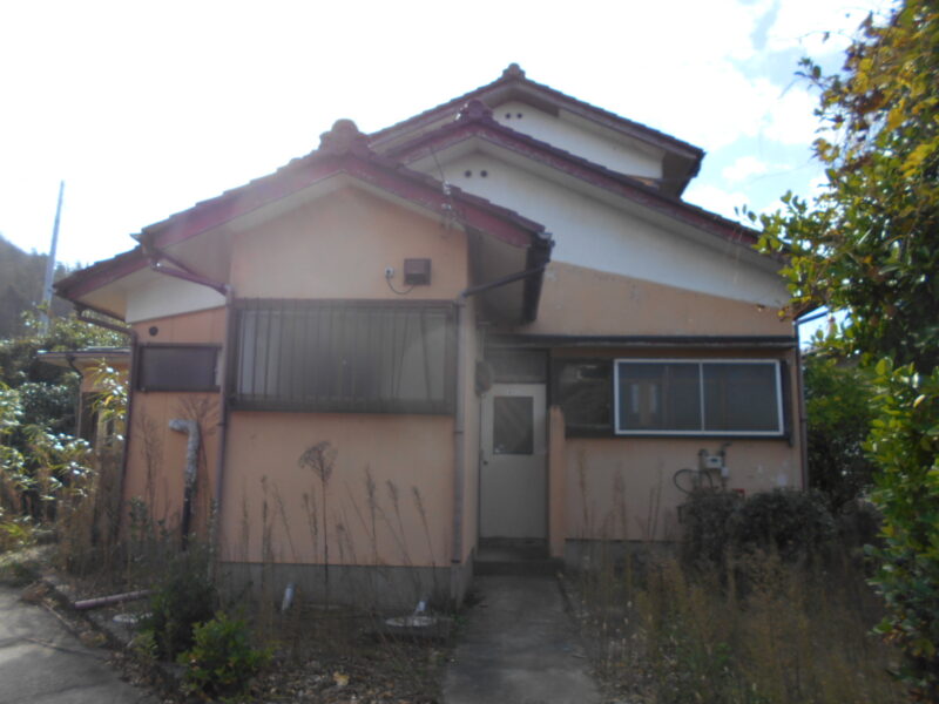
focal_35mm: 26
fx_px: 705
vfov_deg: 53.1
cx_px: 470
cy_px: 352
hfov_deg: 67.3
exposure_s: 1/500
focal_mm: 4.6
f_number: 3.2
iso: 80
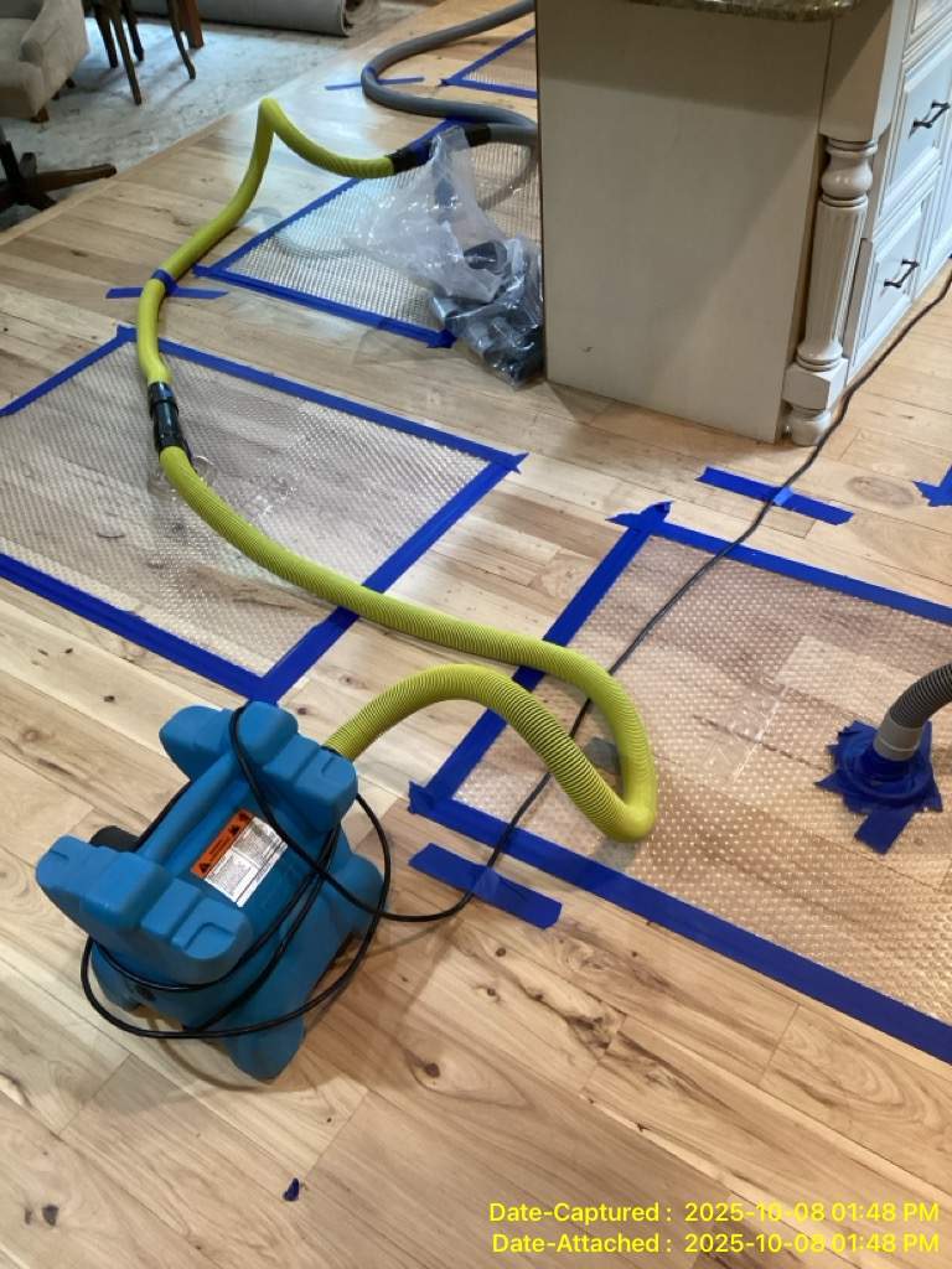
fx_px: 1137
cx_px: 476
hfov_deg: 45.4
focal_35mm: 31
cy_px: 634
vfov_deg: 58.4
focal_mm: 3.3
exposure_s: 1/40
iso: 400
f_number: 2.4
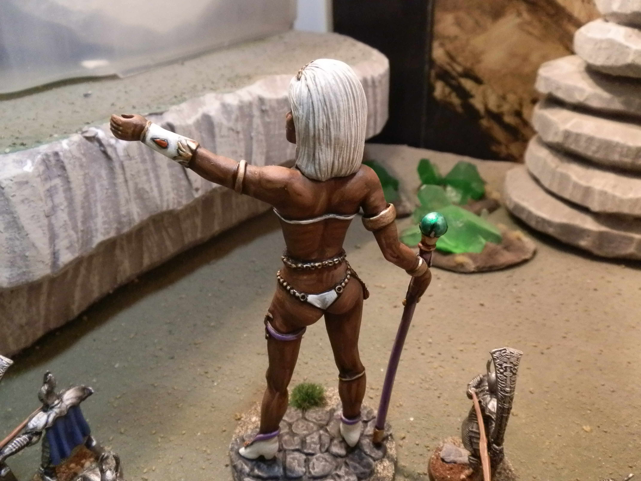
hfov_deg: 63.4
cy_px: 240
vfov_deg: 49.7
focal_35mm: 28
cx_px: 320
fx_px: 518
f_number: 3.1
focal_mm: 5
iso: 400
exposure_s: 1/80
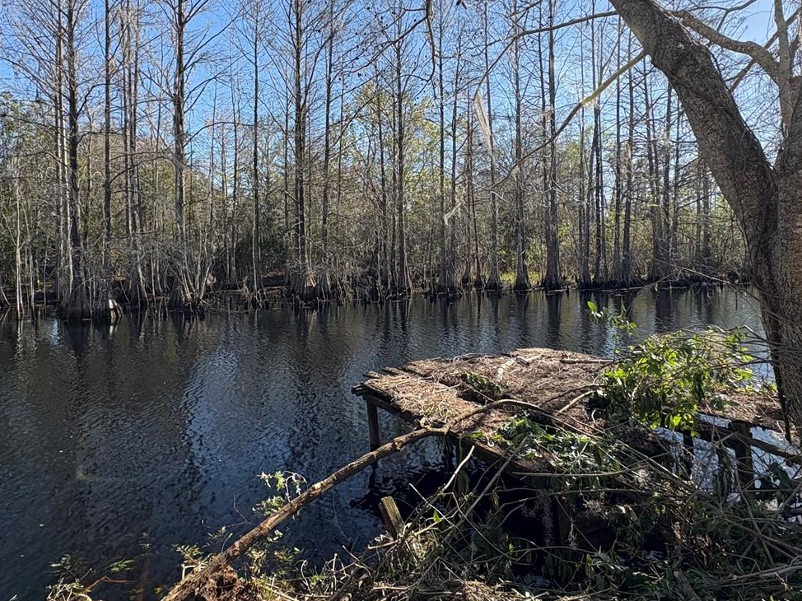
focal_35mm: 23
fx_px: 533
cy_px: 254
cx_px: 352
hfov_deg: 73.6
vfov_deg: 58.6
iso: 50
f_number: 2.2
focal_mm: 2.22
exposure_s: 1/713
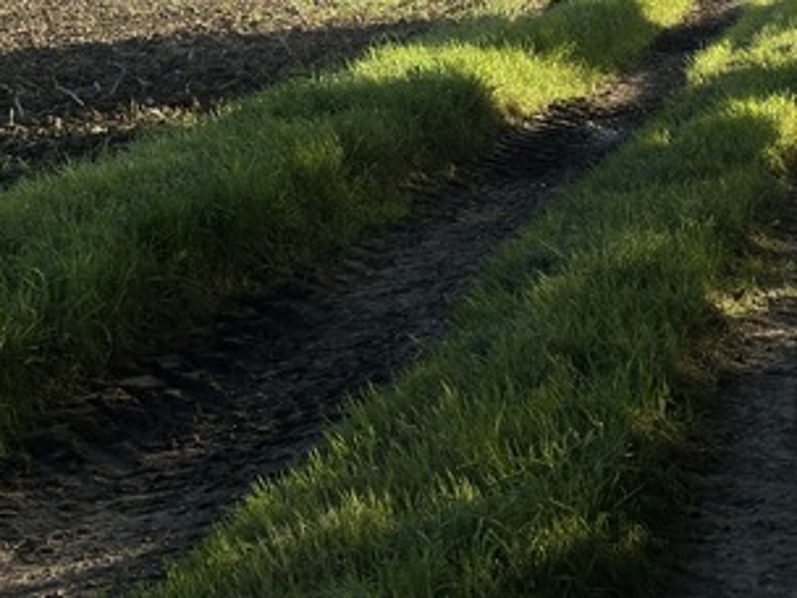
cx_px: 514
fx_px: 2325
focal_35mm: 101
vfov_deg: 14.4
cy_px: -8
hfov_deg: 19.4
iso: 64
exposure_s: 1/4016
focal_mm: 6.86
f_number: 1.78
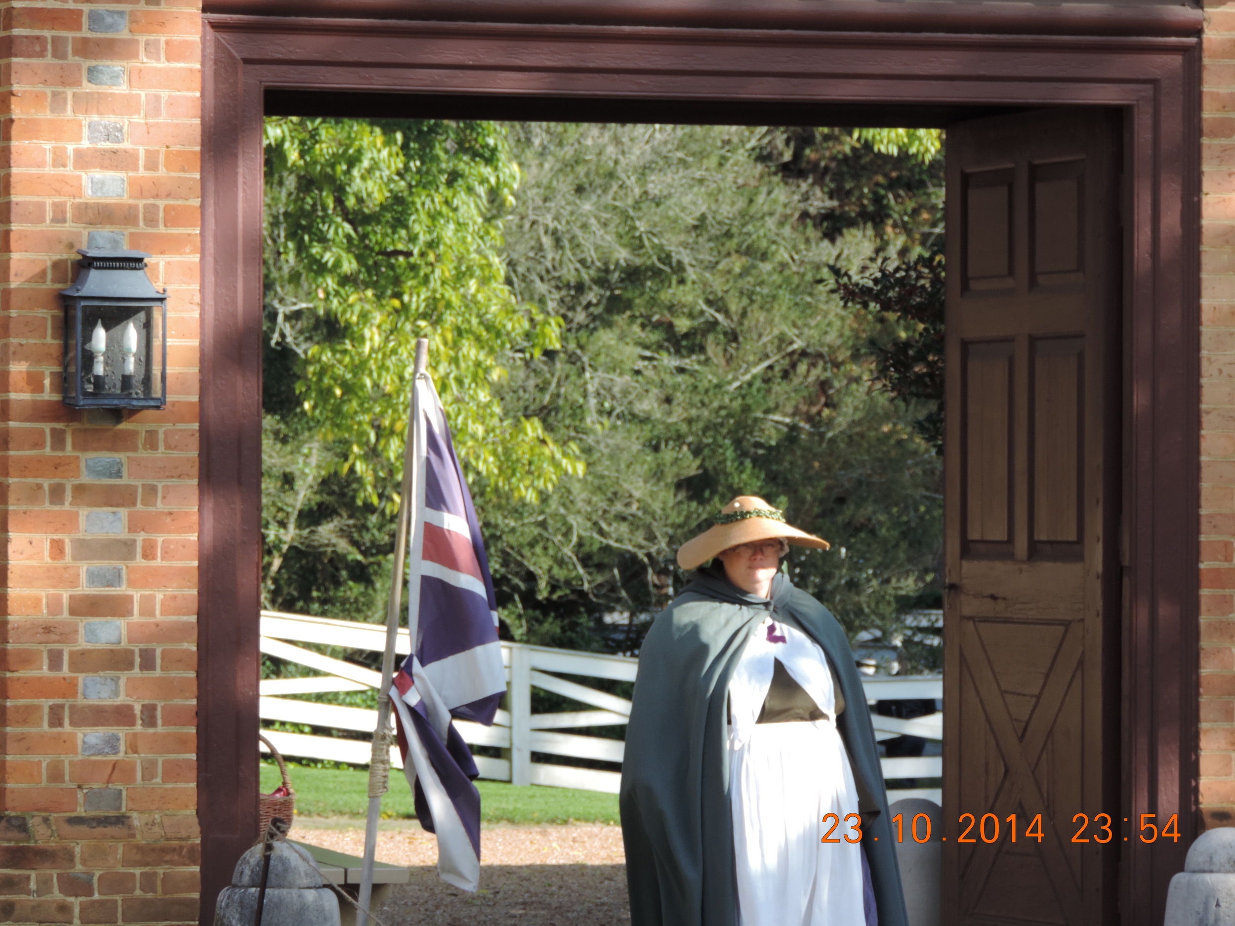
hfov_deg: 8.8
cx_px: 618
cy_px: 463
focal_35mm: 225
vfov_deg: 6.6
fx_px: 8027
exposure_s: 1/200
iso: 90
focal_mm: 40.1
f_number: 4.6
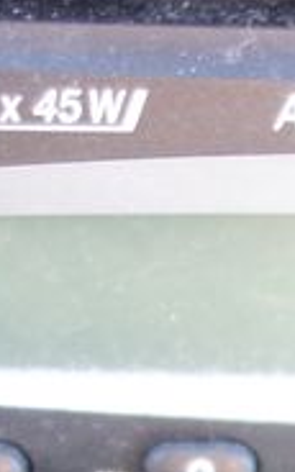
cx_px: 380
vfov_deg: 12.6
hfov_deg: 8.1
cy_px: 666
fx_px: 2045
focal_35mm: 159
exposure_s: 1/30
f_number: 1.8
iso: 160
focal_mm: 10.4
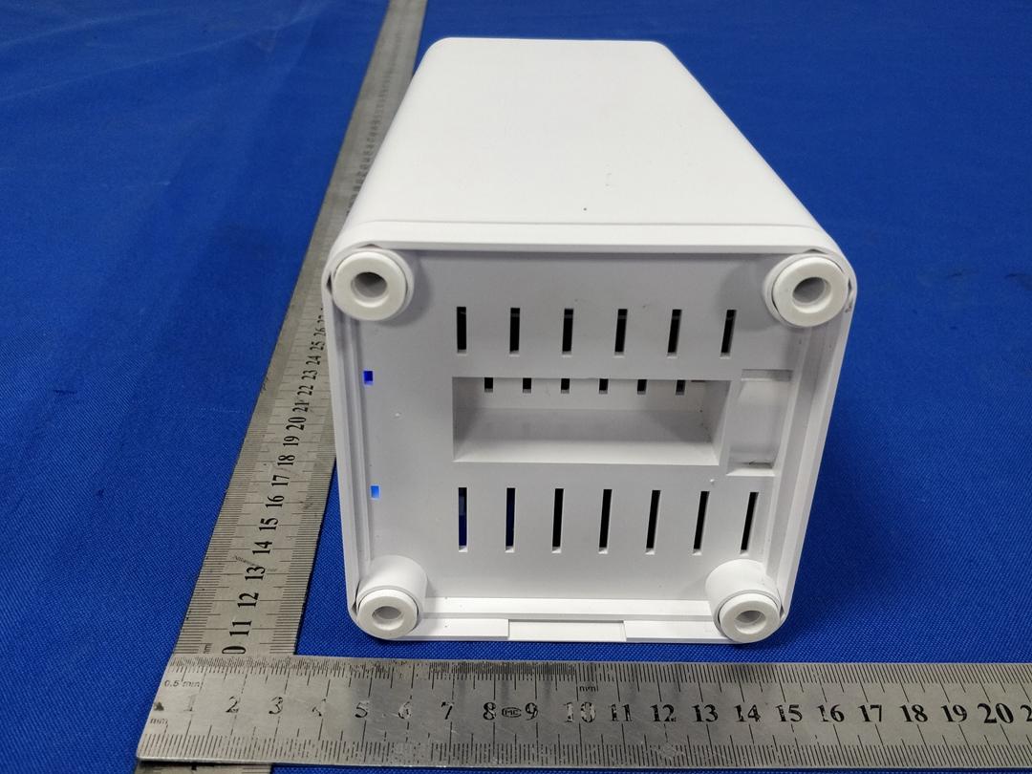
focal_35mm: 24
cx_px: 516
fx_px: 716
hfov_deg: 71.6
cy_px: 387
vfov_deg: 56.8
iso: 400
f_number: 1.7
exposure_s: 1/50
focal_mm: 4.1
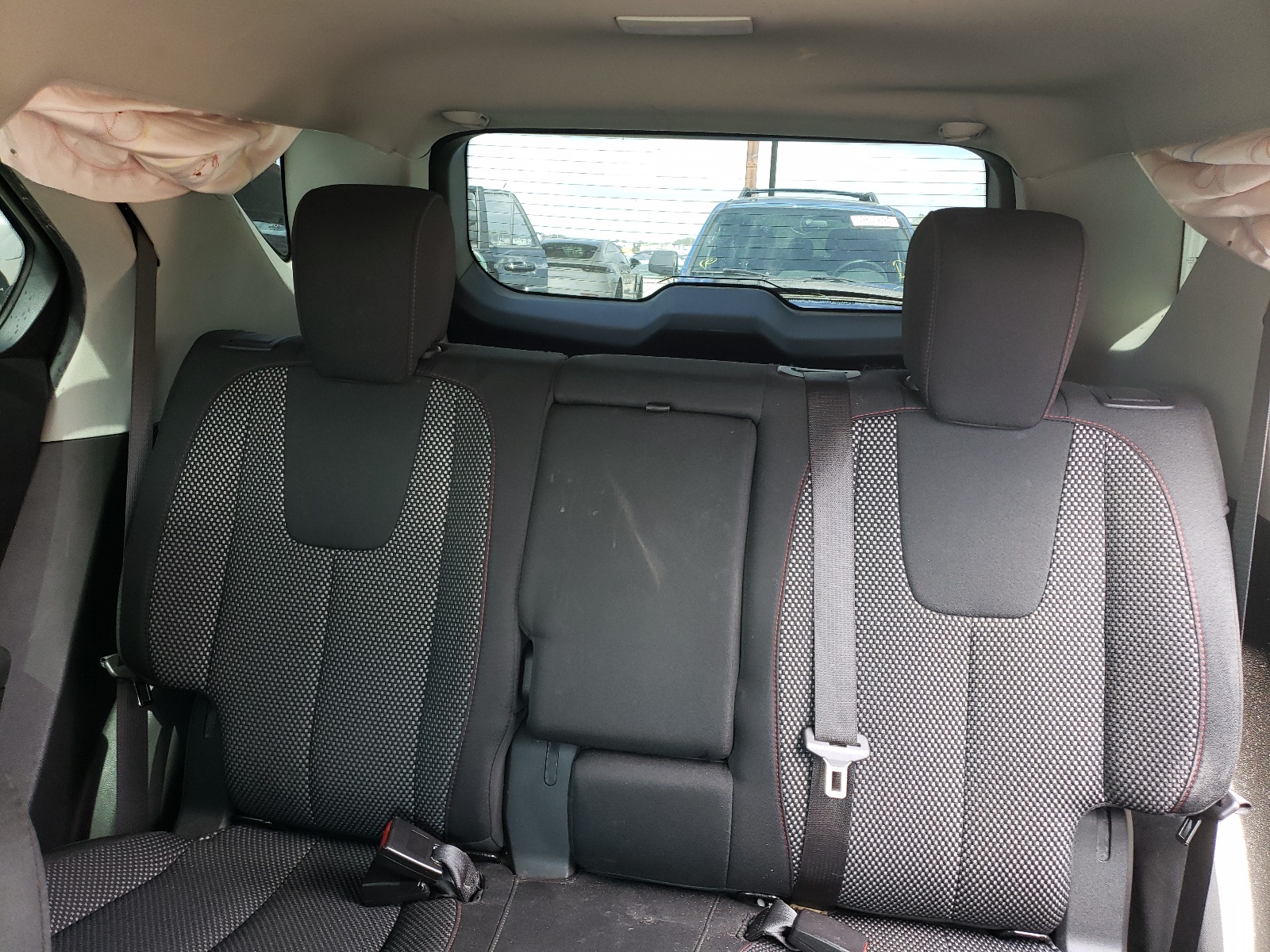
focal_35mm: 26
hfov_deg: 67.3
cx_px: 635
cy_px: 476
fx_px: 954
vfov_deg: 53.1
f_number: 1.5
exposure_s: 1/60.2
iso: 94
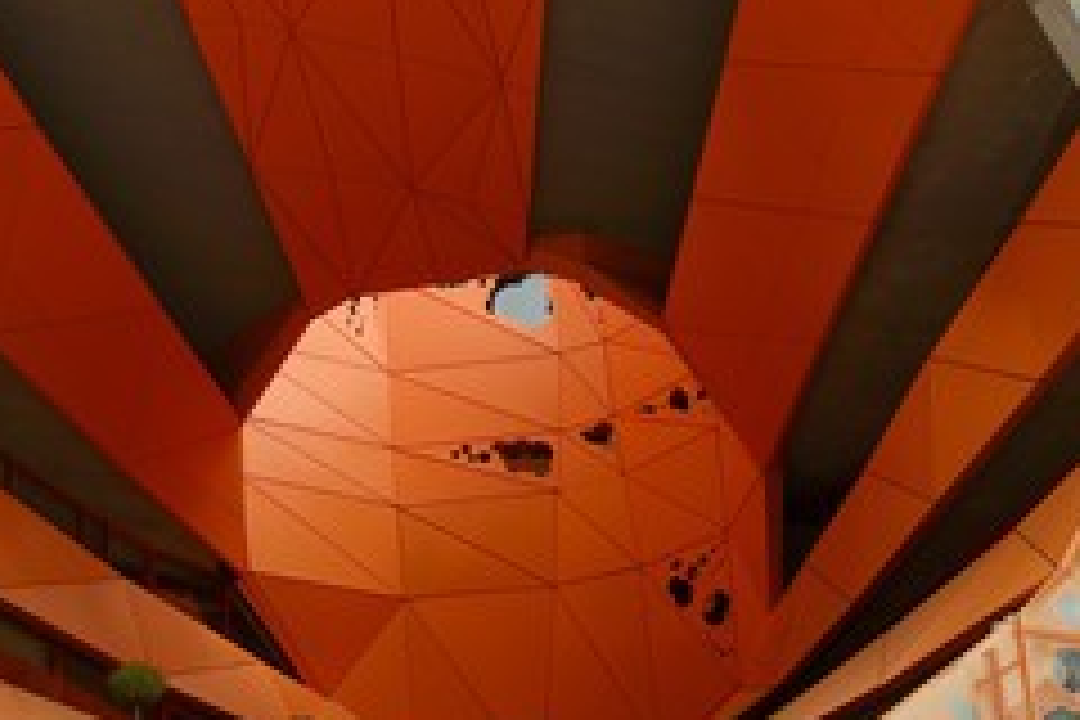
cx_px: 279
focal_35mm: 84
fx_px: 2520
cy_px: 459
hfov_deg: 24.0
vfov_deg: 16.2
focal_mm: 48
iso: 200
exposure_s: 1/125
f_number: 13
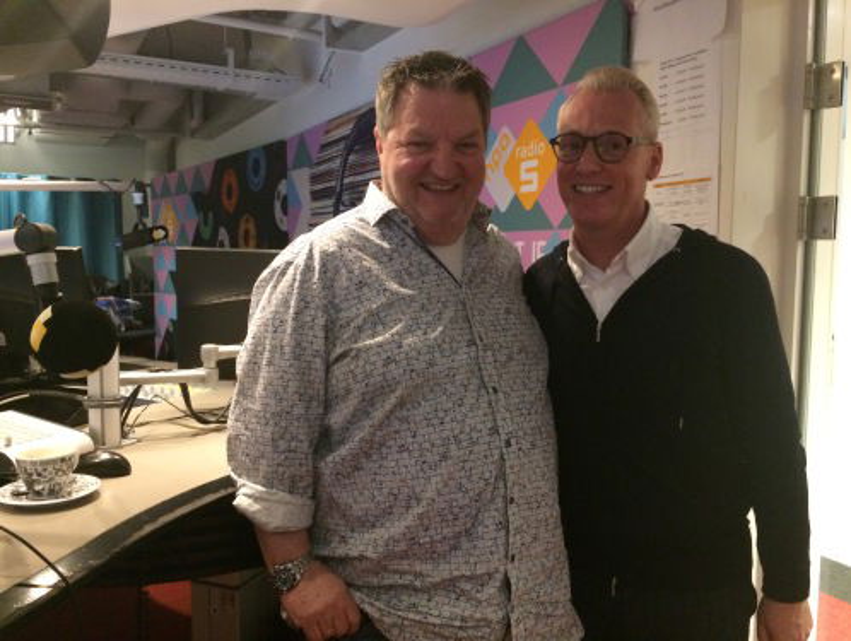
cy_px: 320
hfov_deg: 61.6
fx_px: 714
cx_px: 426
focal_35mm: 29
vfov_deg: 48.3
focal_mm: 4.15
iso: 400
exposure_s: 1/17
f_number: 2.2
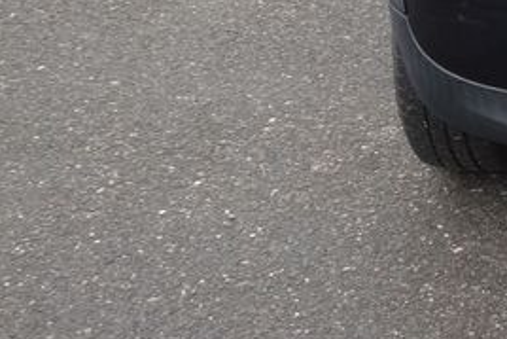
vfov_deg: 12.2
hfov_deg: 16.3
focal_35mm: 107
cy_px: -177
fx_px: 1508
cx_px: 889
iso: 125
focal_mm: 10.4
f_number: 3.5
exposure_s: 1/100
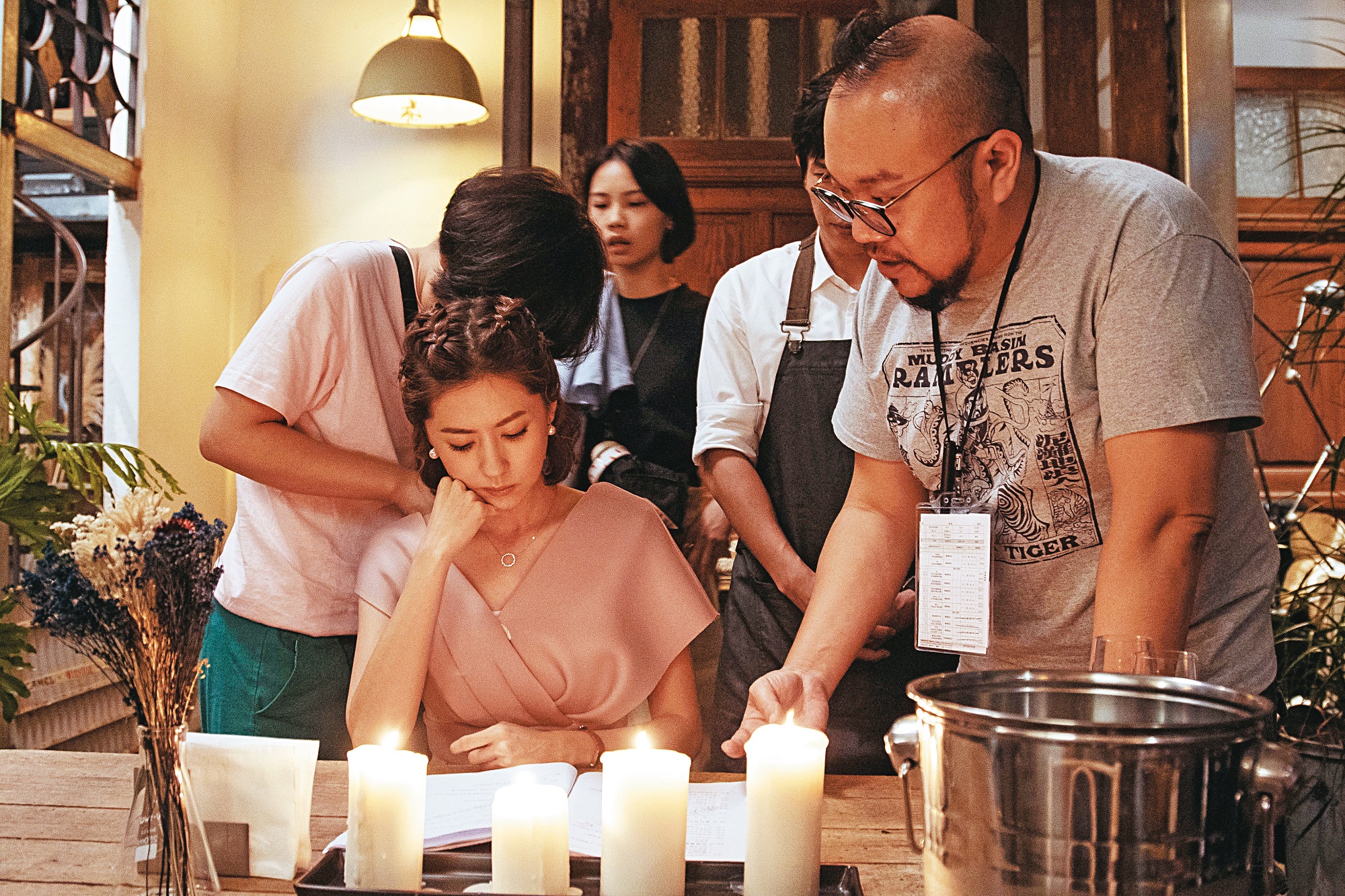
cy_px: 448
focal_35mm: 36
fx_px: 1345
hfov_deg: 53.1
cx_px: 672
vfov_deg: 36.9
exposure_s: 1/40
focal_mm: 24
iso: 2500
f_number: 4
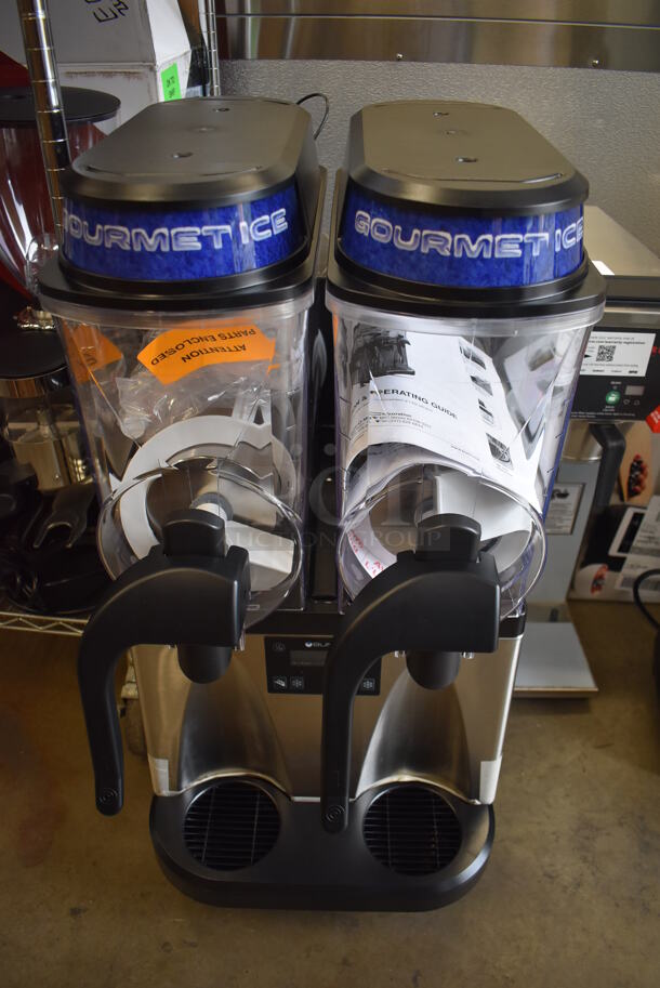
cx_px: 330
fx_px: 741
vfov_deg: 67.3
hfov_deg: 48.0
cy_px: 494
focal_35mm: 27
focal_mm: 18
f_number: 3.5
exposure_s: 1/200
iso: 800
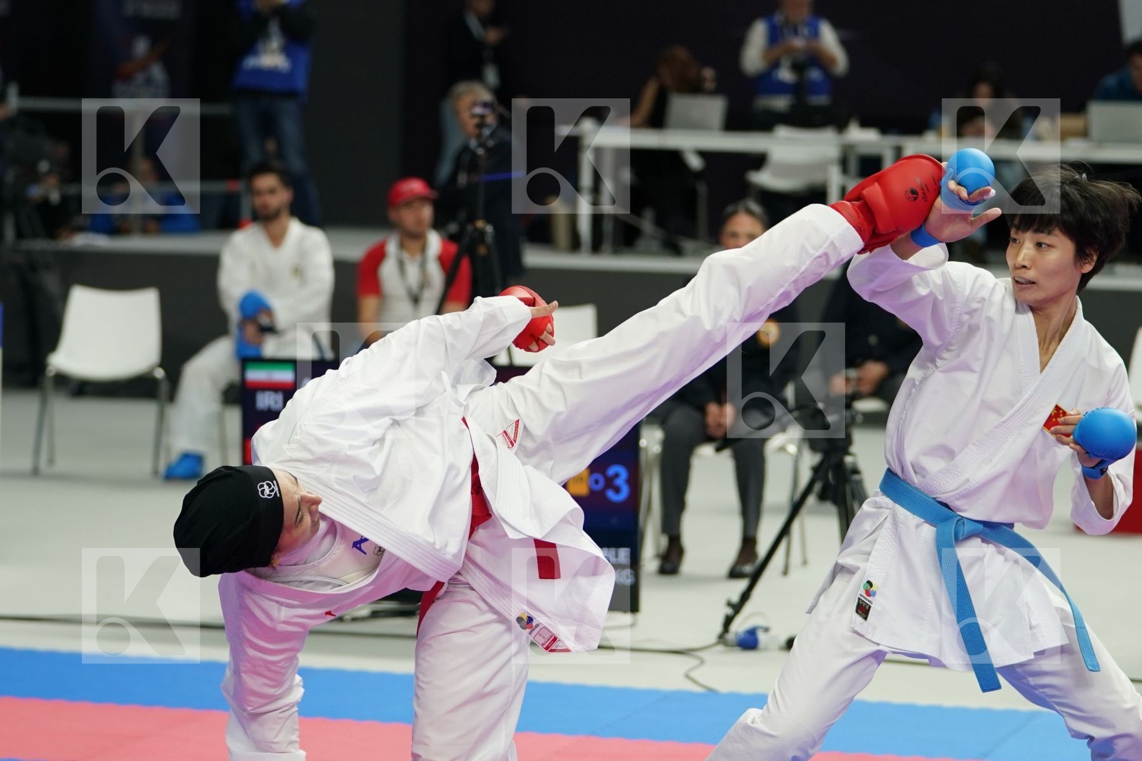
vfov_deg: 10.8
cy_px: 380
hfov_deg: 16.1
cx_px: 571
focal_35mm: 127
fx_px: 4028
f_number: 2.8
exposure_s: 1/1000
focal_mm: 85
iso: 1000
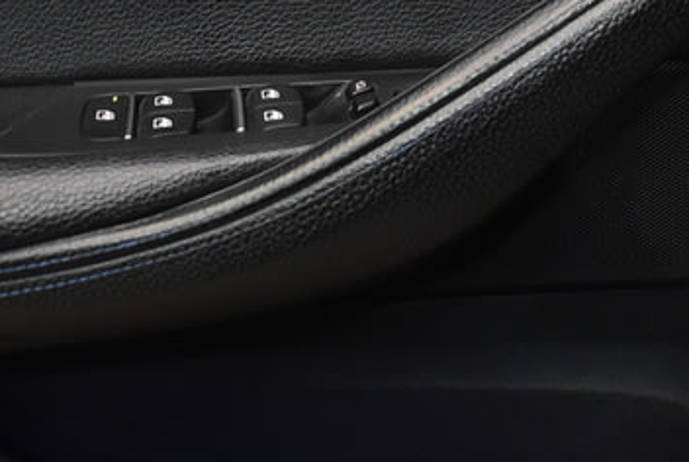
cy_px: 8
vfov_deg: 19.3
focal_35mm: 69
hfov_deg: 29.0
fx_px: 1323
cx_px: 470
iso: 800
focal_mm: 18
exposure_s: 1/30
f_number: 3.5
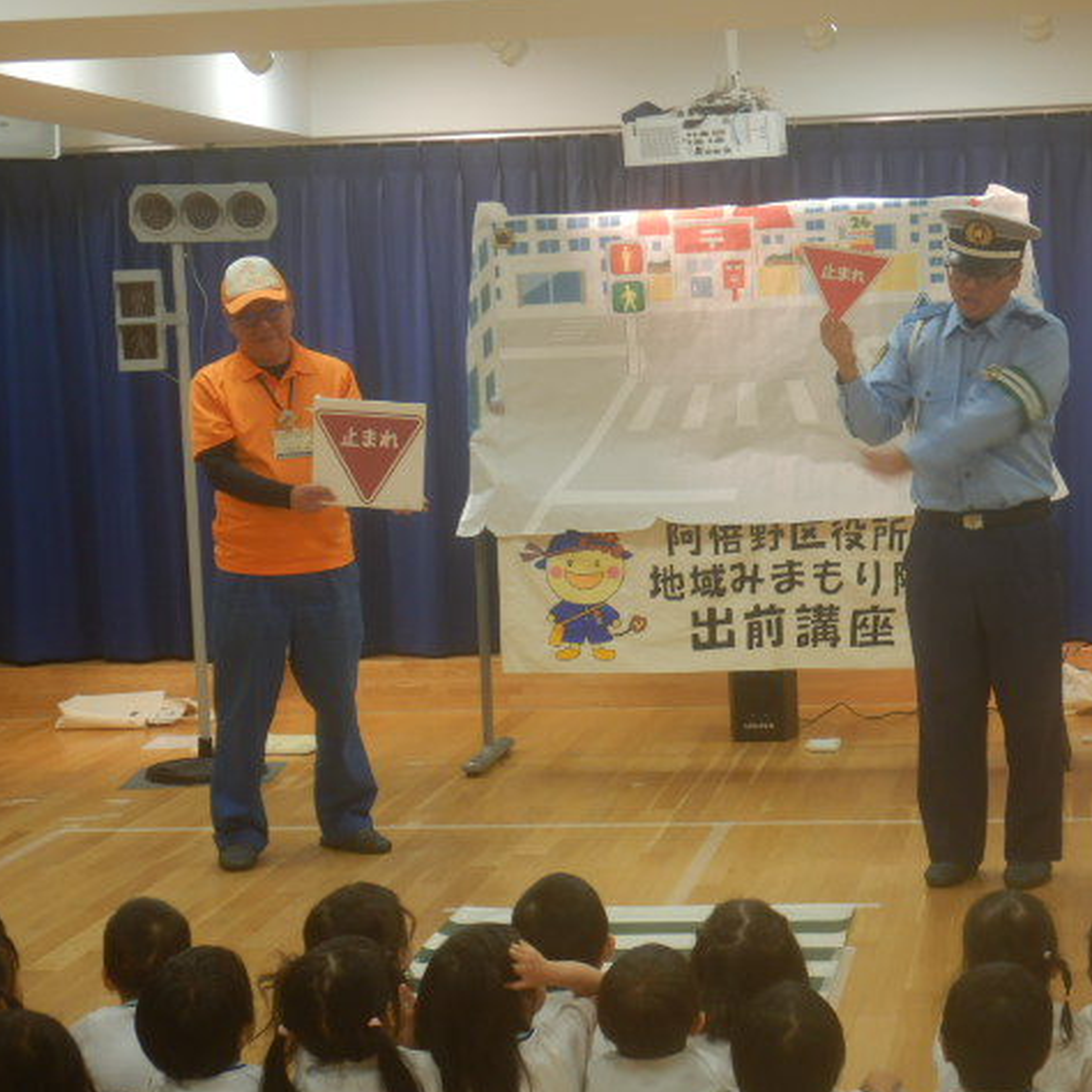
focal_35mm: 80
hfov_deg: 21.6
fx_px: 2855
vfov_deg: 21.7
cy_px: 548
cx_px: 654
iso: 125
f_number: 4.5
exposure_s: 1/30
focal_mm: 12
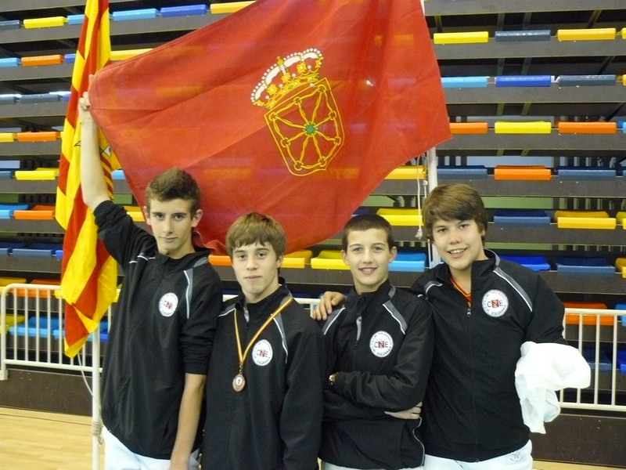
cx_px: 313
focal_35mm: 36
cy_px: 235
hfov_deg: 51.4
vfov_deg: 39.7
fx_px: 651
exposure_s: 1/30
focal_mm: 6
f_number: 2.8
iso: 400
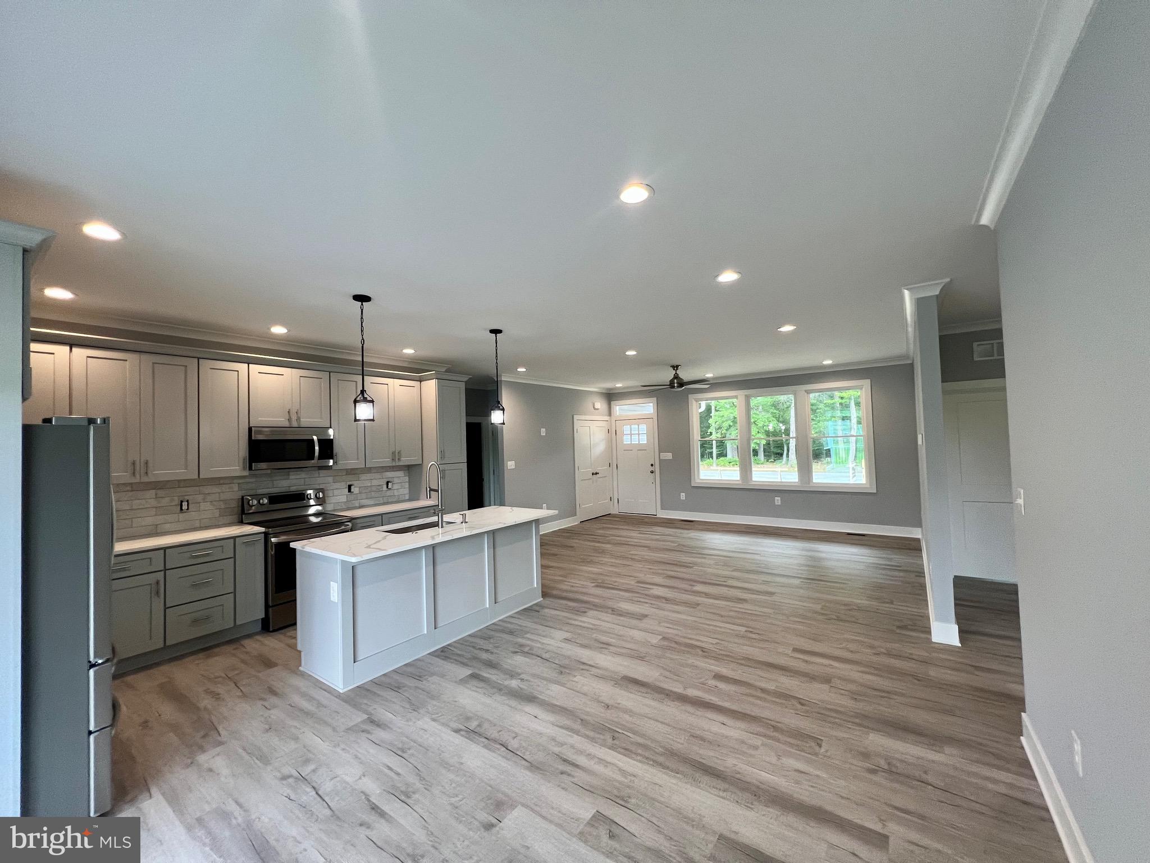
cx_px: 575
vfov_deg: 89.9
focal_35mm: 13
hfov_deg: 106.2
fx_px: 432
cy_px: 432
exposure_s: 1/120
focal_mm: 1.57
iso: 160
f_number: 1.8
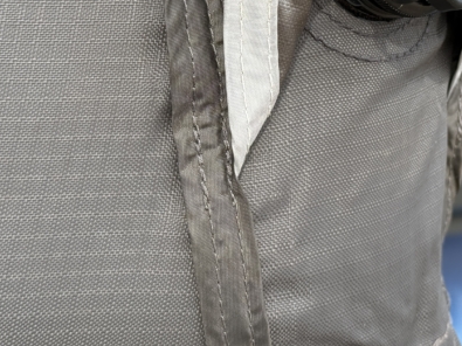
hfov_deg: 22.7
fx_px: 1134
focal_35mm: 85
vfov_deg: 17.2
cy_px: 46
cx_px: 371
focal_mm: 6.76
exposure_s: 1/1931
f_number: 1.78
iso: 100
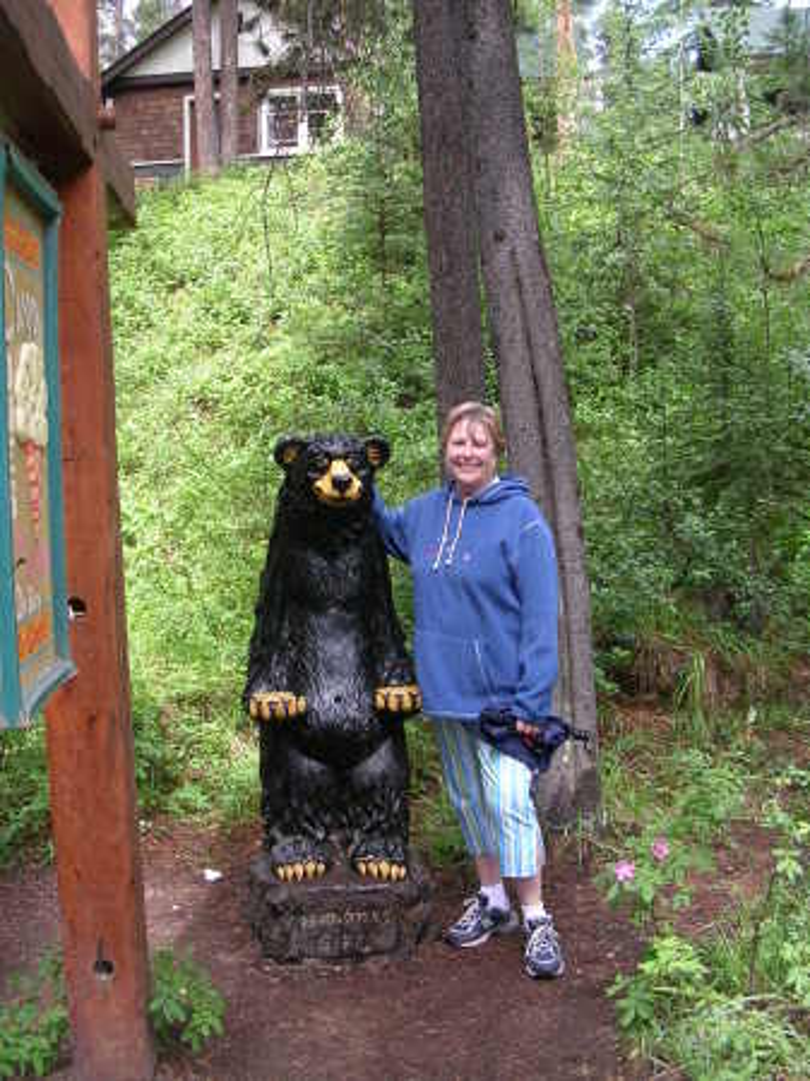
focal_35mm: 38
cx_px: 405
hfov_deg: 37.7
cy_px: 540
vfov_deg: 49.0
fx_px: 1187
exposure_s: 1/97.2
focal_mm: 5.8
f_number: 2.8
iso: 50
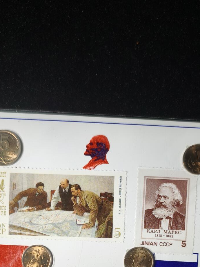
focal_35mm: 45
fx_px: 347
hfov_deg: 32.2
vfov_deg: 38.8
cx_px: 96
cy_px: 247
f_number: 1.57
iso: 165
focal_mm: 5.6
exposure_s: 1/600
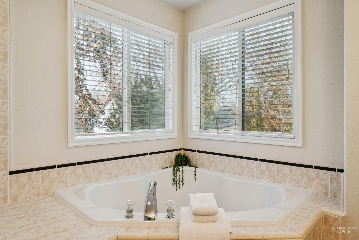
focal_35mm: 22
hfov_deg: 78.3
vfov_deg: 57.0
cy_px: 120
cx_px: 180
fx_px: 220
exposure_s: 1/15
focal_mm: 22.1
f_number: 13
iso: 400
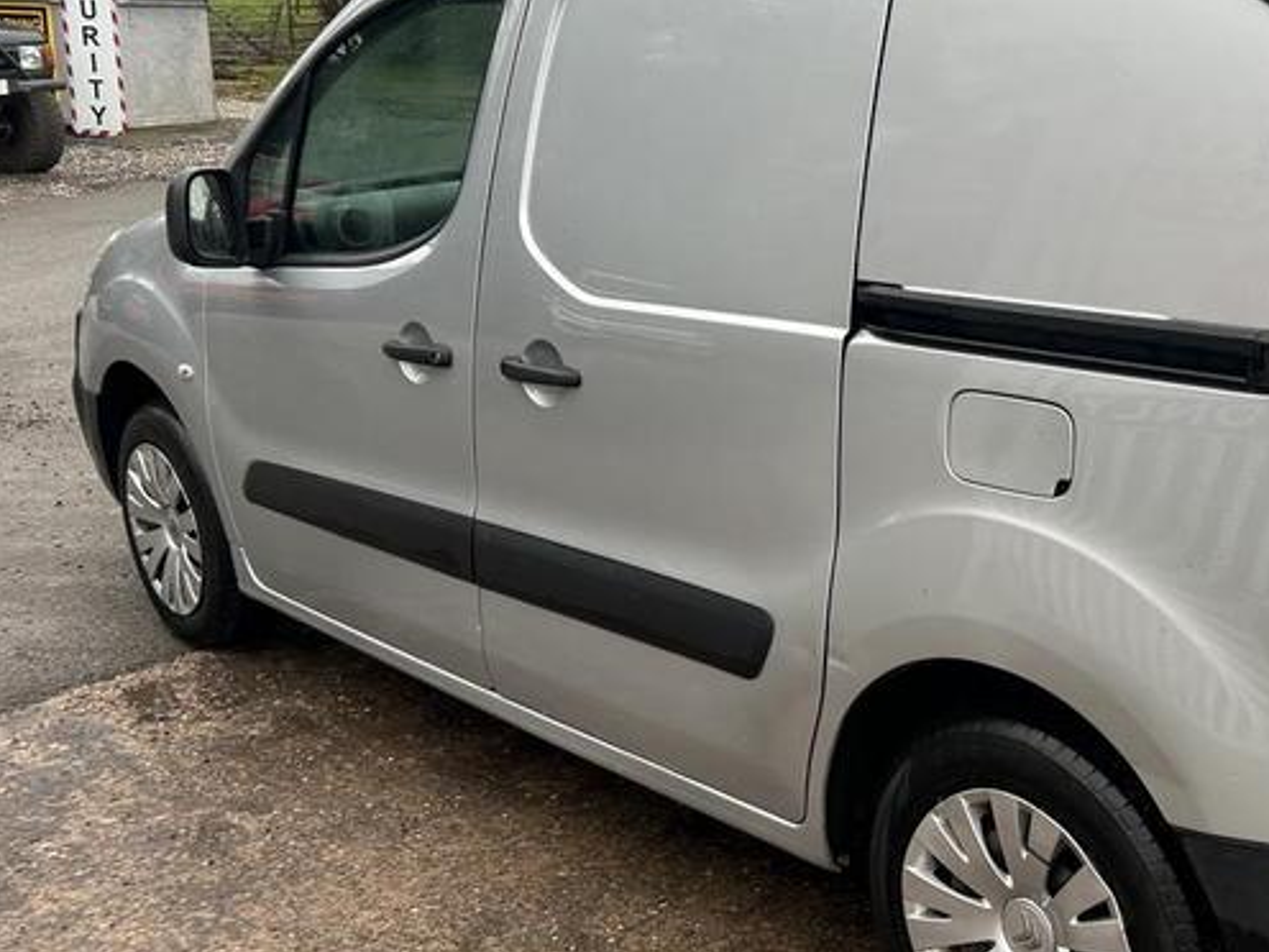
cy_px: 466
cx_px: 972
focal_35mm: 47
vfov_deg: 30.9
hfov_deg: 39.2
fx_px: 1723
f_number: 1.5
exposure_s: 1/121
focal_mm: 5.7
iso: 50
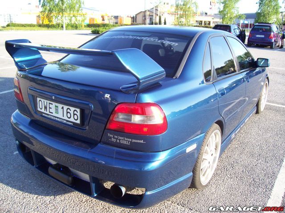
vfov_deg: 41.8
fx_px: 280
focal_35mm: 34
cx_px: 142
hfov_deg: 54.0
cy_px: 106
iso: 80
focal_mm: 5.6
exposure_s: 1/223
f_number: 2.7
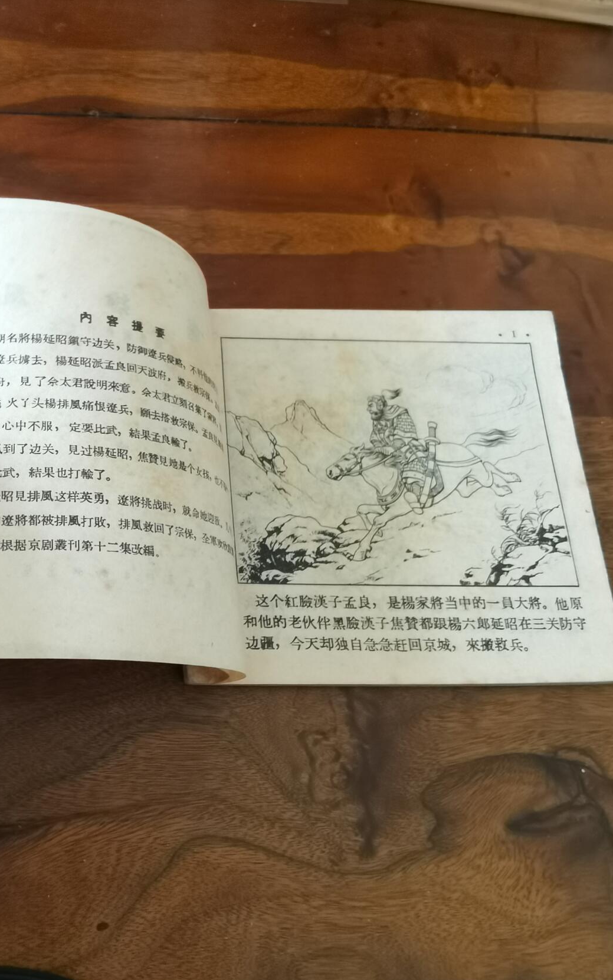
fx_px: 828
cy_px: 472
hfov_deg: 40.4
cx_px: 241
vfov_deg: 61.2
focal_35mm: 31
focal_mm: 2.26
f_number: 2.2
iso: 200
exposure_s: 1/33.3
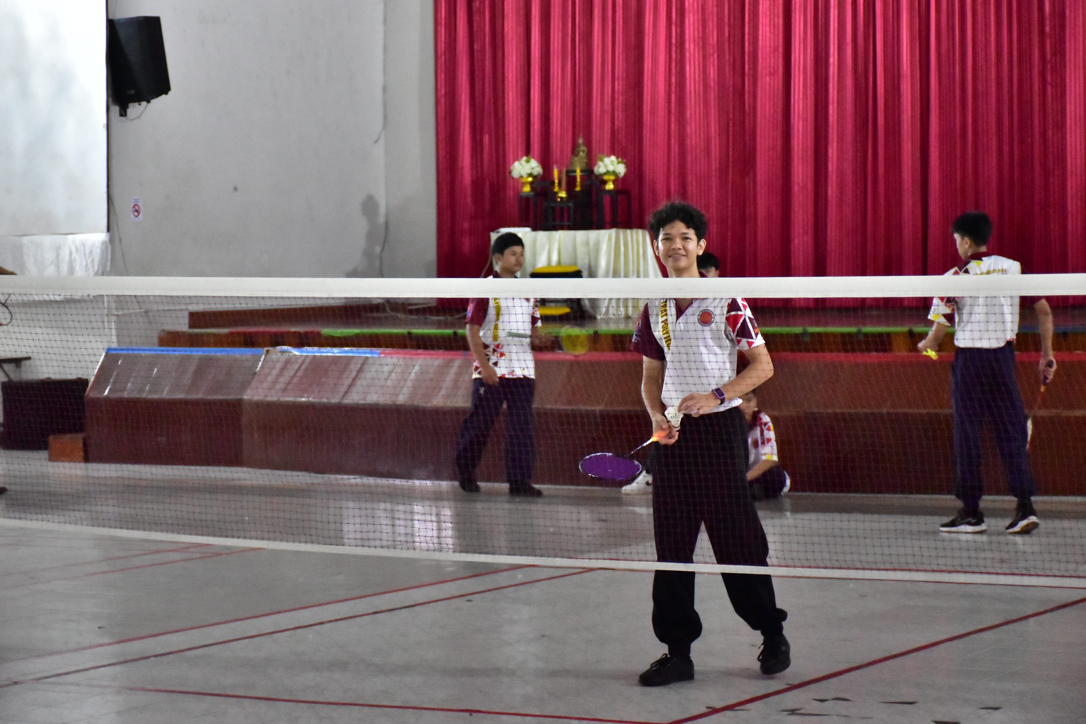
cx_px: 543
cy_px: 362
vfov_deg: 13.8
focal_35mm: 99
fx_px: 2986
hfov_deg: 20.6
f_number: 5
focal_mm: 66
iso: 5000
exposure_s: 1/200
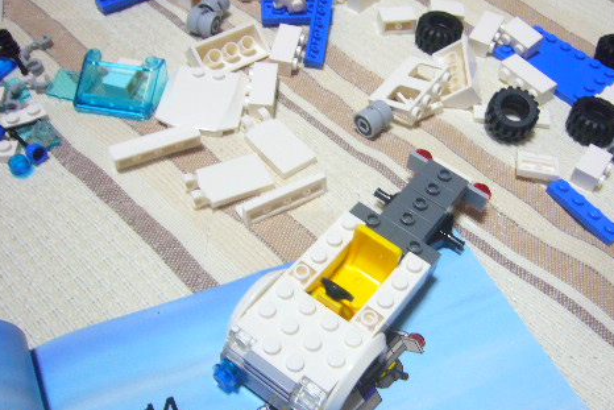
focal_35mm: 40
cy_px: 240
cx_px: 349
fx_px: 682
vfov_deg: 33.3
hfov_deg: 48.3
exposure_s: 1/8
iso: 125
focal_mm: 4.6
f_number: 2.8
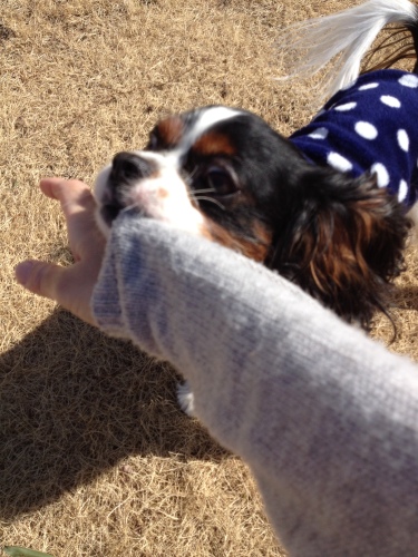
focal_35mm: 35
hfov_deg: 40.7
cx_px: 209
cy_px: 278
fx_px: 564
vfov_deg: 52.6
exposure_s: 1/1493
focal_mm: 4.28
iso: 50
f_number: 2.4
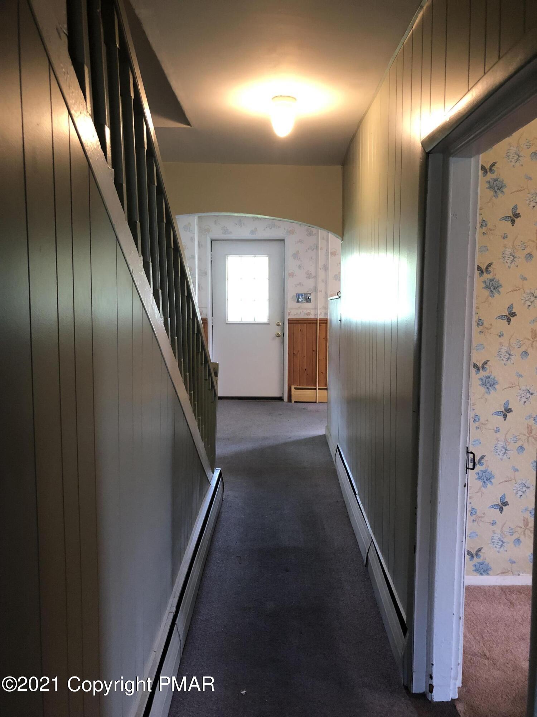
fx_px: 579
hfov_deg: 49.7
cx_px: 268
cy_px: 358
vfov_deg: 63.4
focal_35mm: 28
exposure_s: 1/15
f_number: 1.8
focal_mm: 3.99
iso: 64
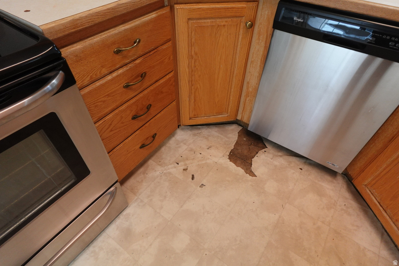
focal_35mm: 20
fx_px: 222
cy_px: 133
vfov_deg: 62.0
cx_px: 200
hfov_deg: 83.9
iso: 500
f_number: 2
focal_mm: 7.6
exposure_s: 1/80
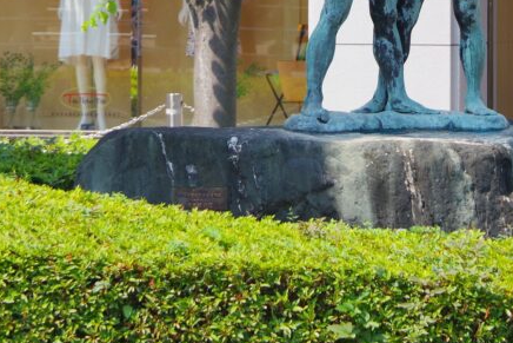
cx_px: 373
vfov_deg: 2.9
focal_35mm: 474
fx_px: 6756
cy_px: -48
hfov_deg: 4.3
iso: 200
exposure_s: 1/320
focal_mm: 135
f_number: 6.3
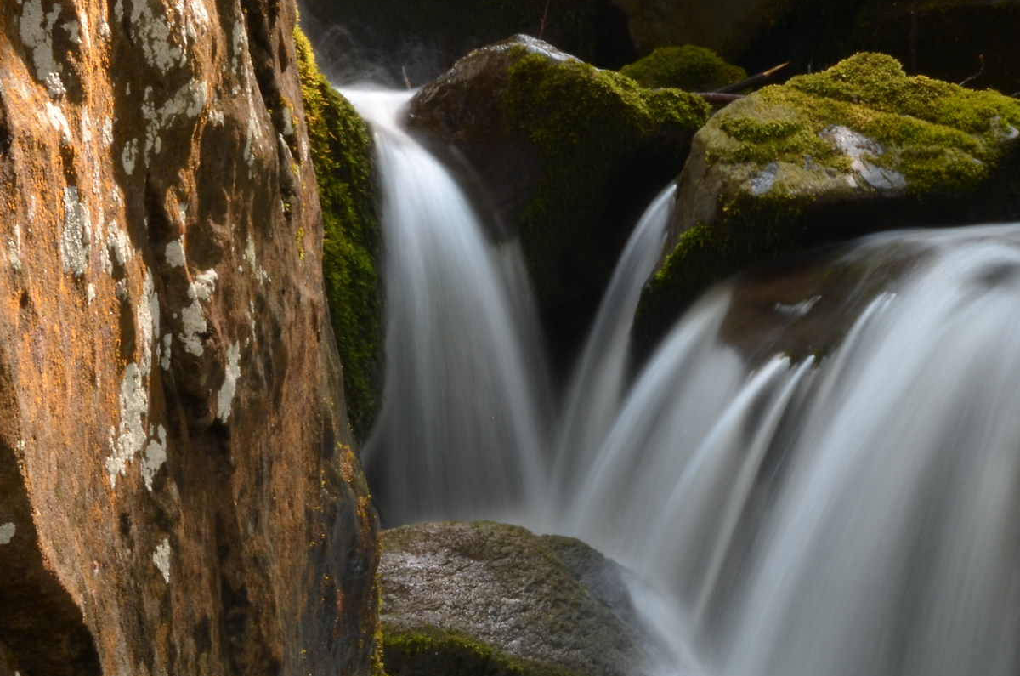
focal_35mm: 114
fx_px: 3224
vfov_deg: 11.9
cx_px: 782
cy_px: 623
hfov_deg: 17.9
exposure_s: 1.6
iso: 100
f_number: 29
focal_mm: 38
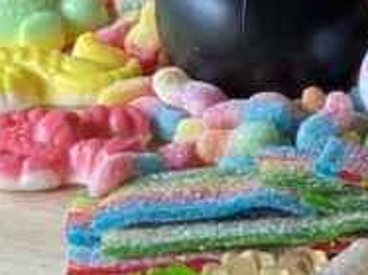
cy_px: -220
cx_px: 706
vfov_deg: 5.1
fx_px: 3028
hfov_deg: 6.8
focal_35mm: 285
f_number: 2
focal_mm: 6
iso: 160
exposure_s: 1/122
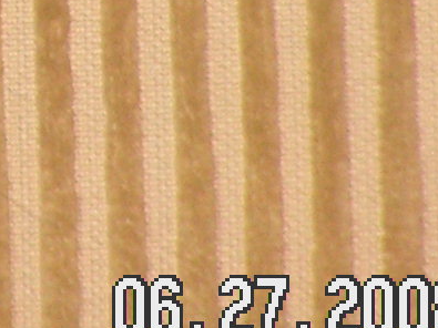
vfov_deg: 1.3
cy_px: -378
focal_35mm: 1178
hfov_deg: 1.7
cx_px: -480
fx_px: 14901
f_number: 3.3
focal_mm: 37.9
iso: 200
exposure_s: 1/200
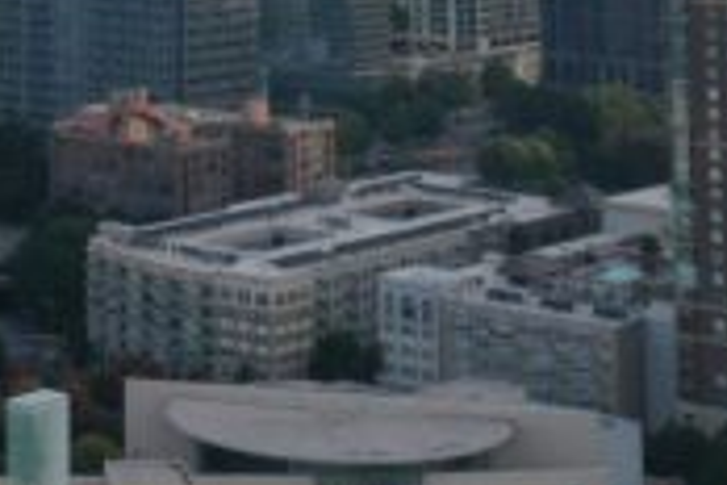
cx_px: -79
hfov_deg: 15.5
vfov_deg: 9.8
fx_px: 2605
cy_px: -546
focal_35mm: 129
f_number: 5.6
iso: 100
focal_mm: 10.26
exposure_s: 1/320
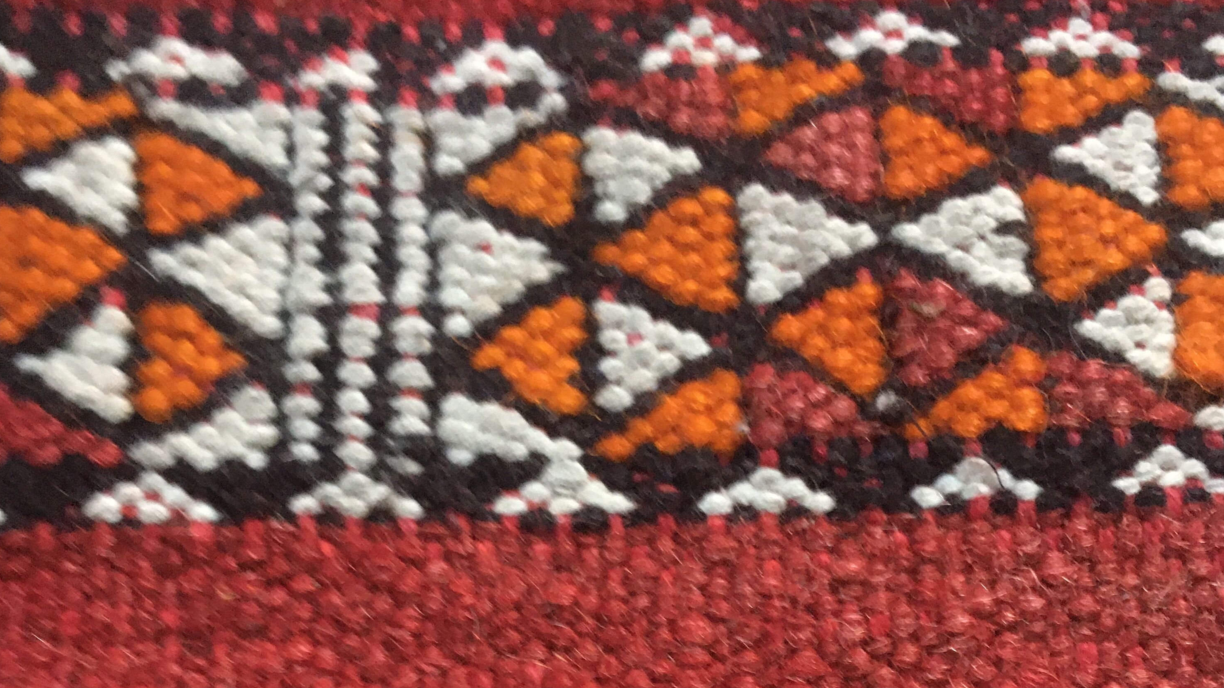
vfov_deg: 26.2
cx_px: 613
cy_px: 697
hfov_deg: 47.4
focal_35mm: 43
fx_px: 1395
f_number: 2.2
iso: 200
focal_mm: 4.15
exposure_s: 1/17
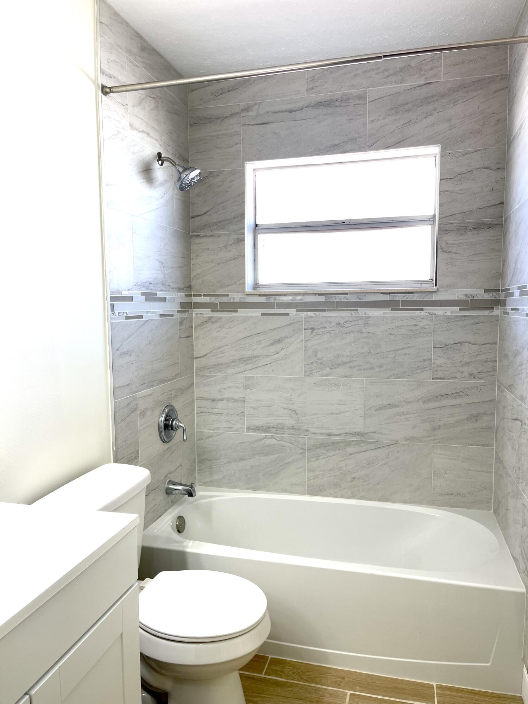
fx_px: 508
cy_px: 352
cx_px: 264
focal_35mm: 25
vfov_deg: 69.4
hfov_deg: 54.9
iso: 32
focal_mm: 5.1
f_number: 1.6
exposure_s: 1/120
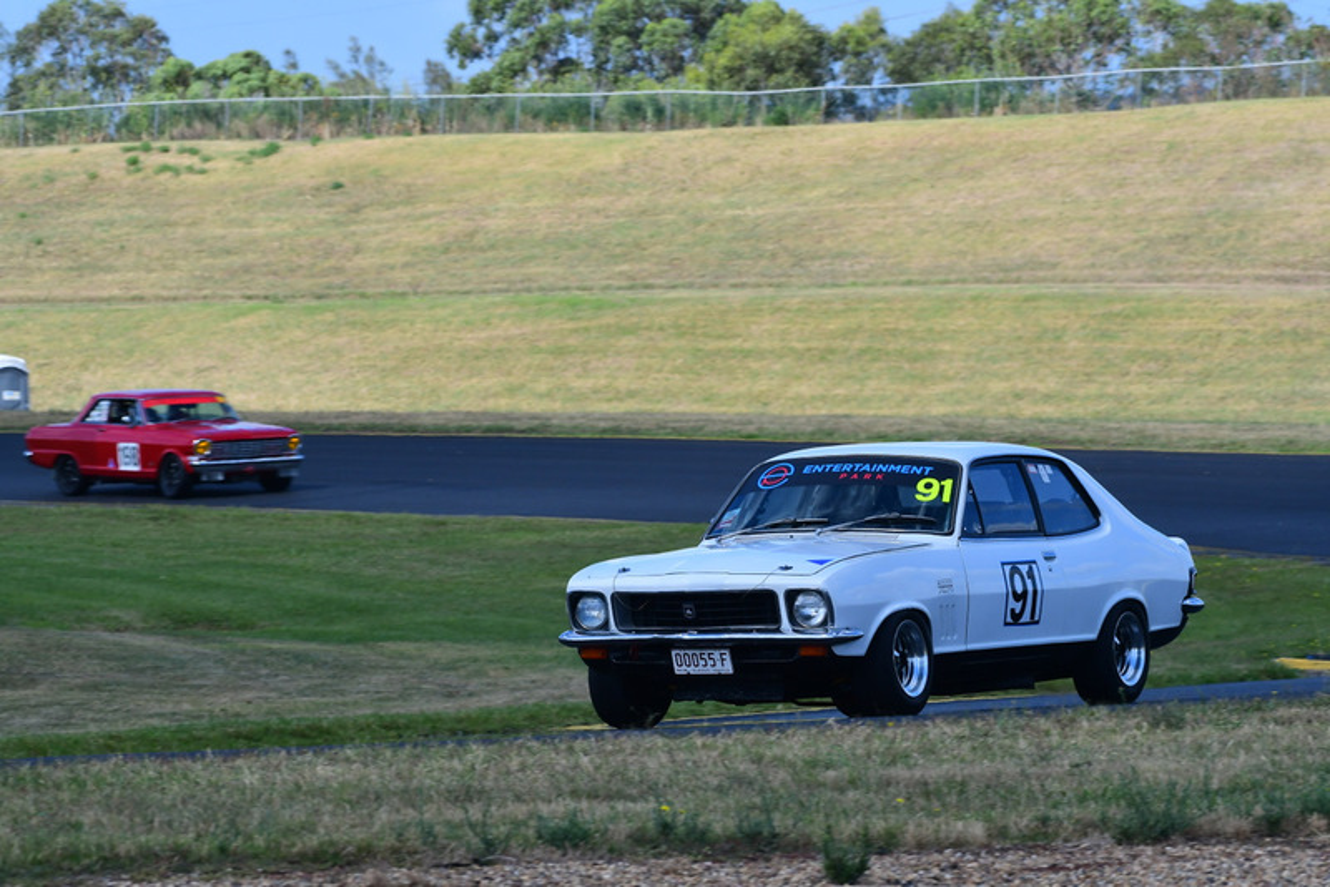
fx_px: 11087
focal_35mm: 300
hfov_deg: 6.9
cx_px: 665
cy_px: 444
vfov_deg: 4.6
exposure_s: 1/640
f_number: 11
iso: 500
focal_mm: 200
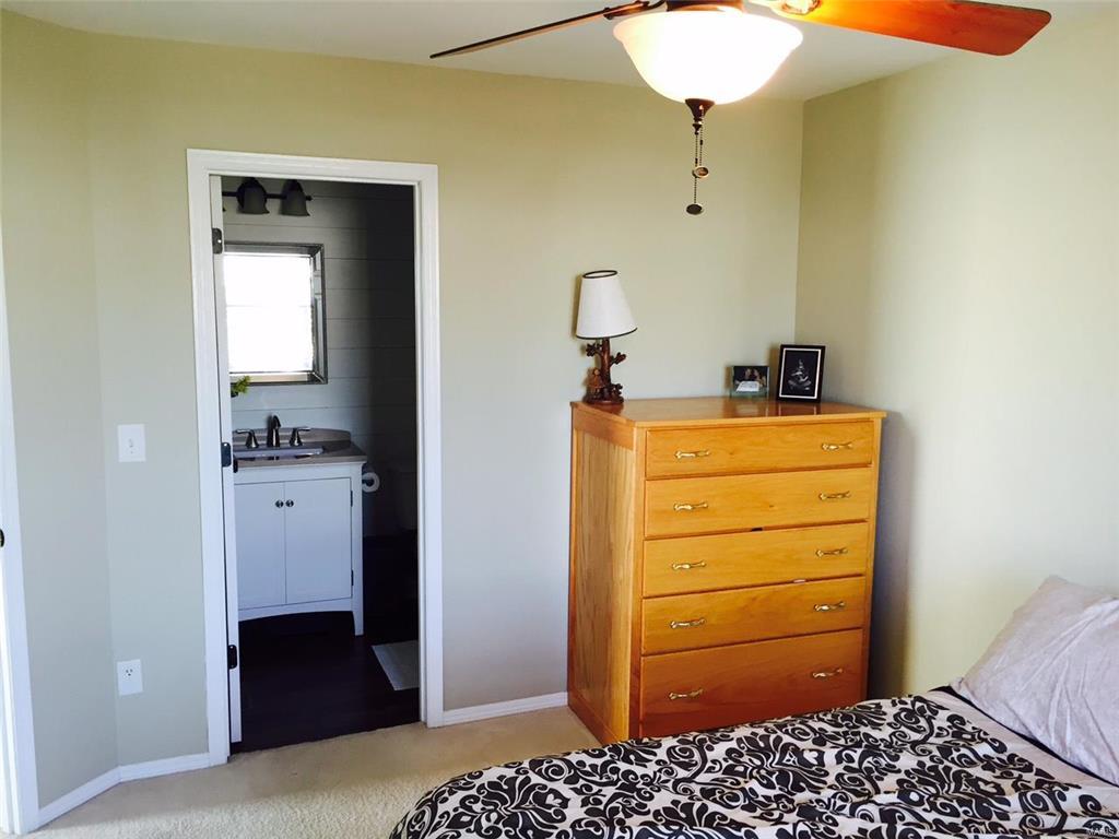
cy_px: 420
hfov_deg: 61.7
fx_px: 937
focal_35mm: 29
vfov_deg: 48.2
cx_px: 560
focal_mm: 4.15
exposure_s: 1/30
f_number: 2.2
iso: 64
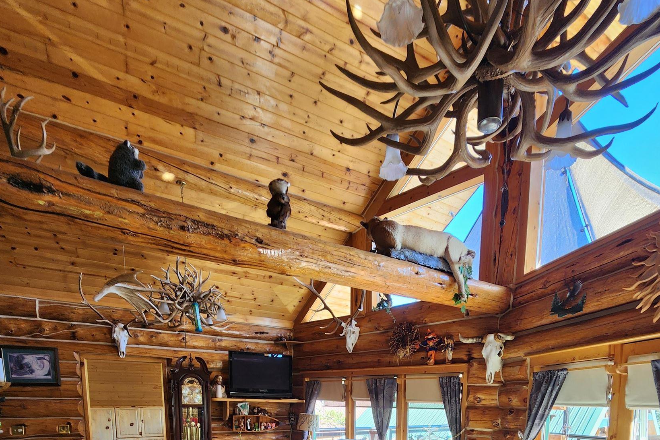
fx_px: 348
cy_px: 436
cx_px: 346
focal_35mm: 19
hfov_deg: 86.8
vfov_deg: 52.0
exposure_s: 1/60
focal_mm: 2.2
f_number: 2.2
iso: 125
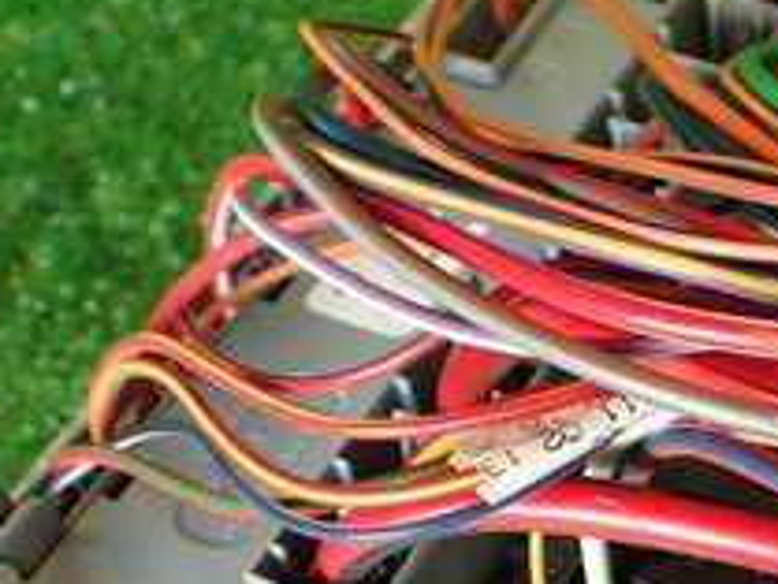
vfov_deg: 15.7
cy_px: 632
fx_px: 2069
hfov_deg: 20.9
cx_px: 700
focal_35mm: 92
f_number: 2.4
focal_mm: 5.79
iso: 200
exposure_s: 1/50
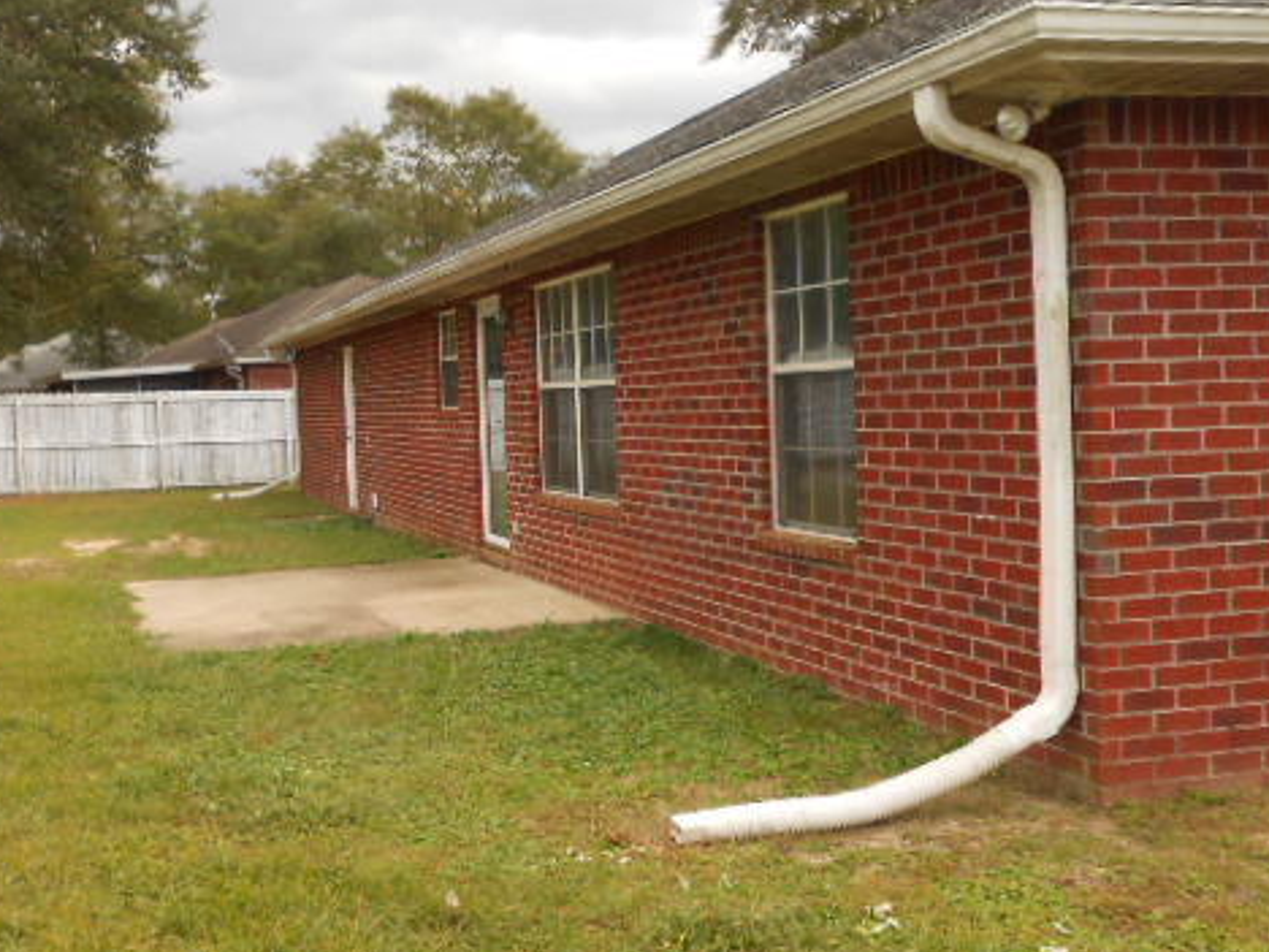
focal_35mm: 41
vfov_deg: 35.1
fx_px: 1503
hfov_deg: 45.2
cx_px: 437
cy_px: 429
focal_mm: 5.3
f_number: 3.8
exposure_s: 1/160
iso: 80
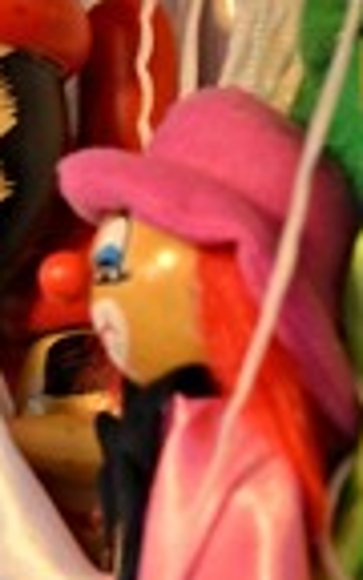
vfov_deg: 2.4
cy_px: 882
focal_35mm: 888
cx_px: -73
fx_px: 14056
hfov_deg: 1.5
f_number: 4.8
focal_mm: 140
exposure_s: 1/100
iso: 1000
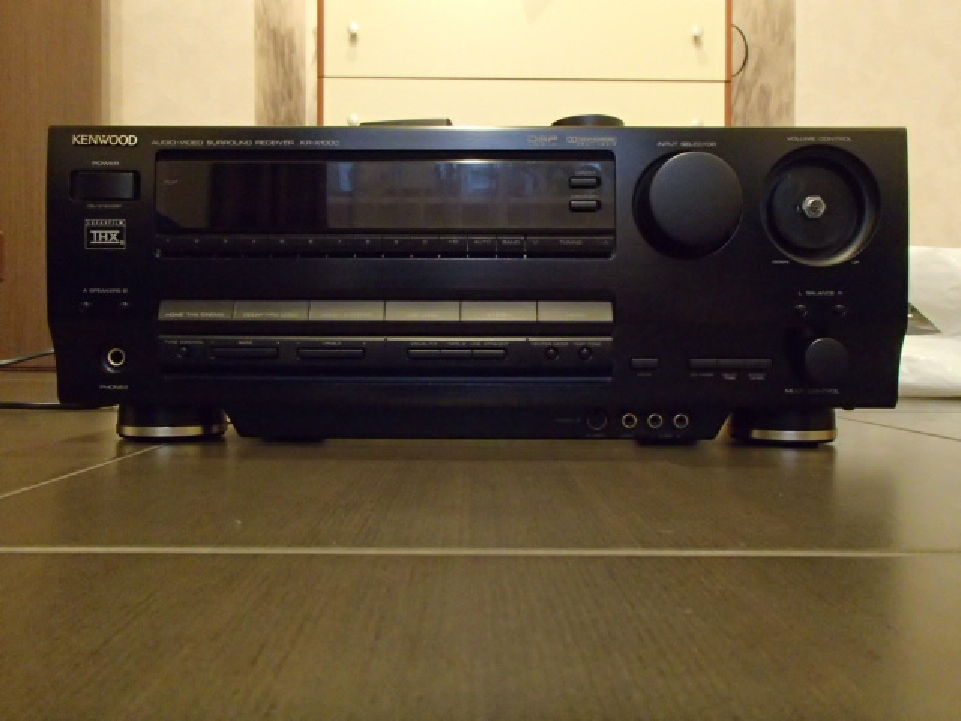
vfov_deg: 49.7
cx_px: 480
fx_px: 777
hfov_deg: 63.4
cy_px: 360
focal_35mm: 28
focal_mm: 5
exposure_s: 1/15
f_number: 3.9
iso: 1250
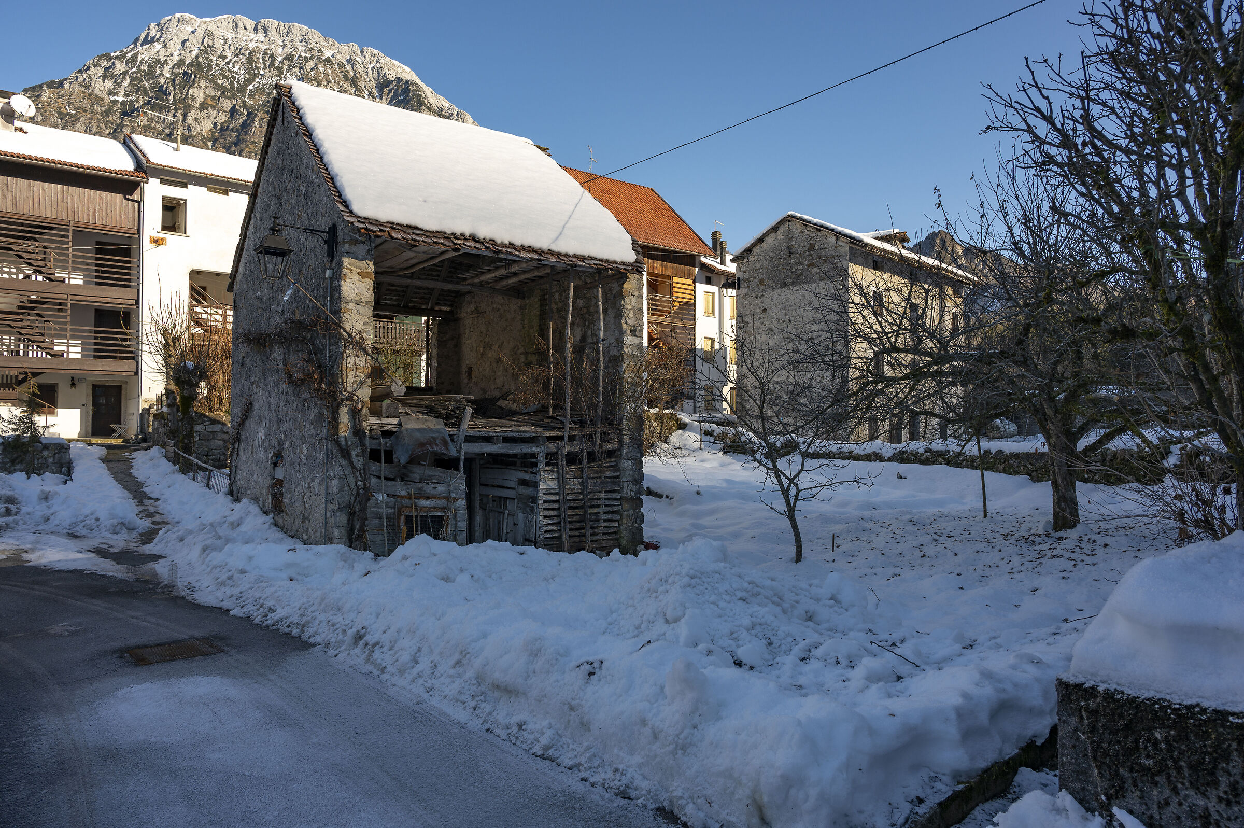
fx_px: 829
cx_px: 622
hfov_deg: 73.8
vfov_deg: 53.1
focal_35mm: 24
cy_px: 414
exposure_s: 1/250
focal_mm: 24
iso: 100
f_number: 8
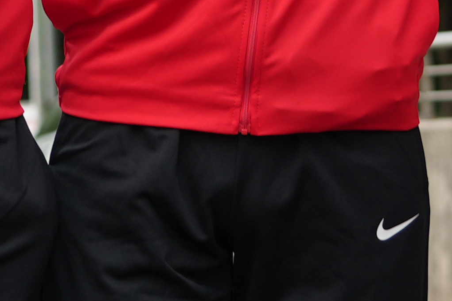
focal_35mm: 323
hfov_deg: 6.4
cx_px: 63
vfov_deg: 4.2
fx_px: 4055
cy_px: -330
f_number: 4
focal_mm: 47
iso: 160
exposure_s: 1/160
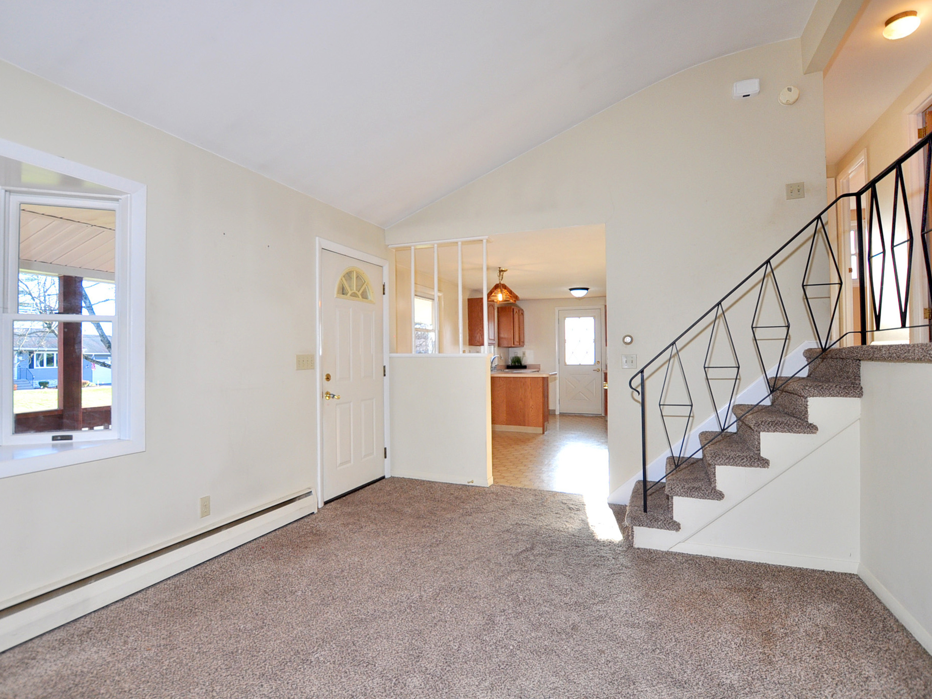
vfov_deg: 74.7
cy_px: 341
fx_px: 458
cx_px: 454
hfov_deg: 91.0
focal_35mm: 17
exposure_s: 1/100
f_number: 4.5
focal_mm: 10
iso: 250
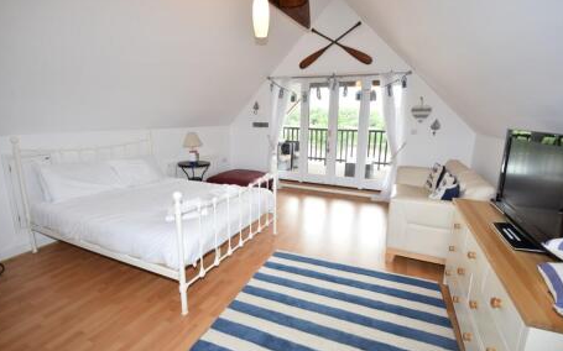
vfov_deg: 71.2
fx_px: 245
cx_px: 276
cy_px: 172
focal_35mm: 16
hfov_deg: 97.8
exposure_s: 1/60
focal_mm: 10
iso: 400
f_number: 4
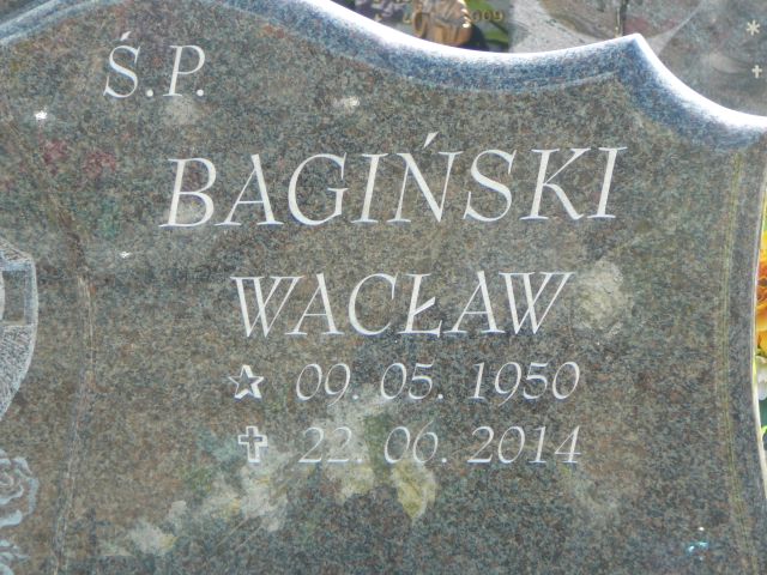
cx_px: 384
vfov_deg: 11.6
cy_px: 288
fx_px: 2836
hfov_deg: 15.4
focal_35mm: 128
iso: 80
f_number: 3.9
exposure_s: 1/160
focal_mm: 19
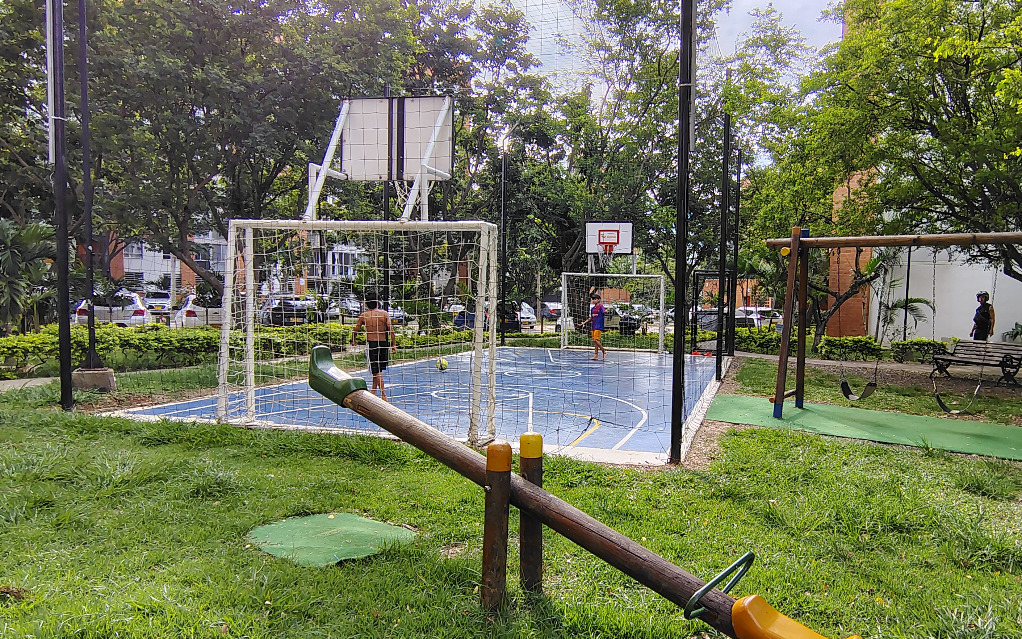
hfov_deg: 71.8
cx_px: 613
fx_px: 696
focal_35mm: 25
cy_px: 368
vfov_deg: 49.1
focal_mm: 2.13
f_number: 2.2
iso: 100
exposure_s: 1/249
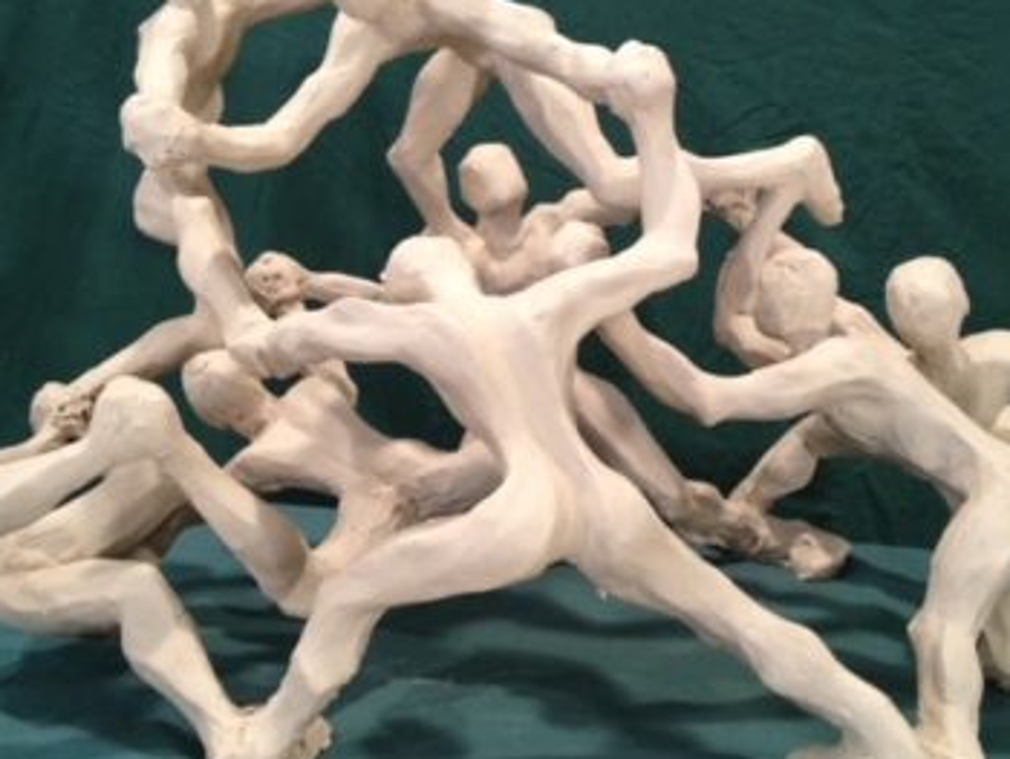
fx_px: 1460
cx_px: 514
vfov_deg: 29.1
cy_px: 348
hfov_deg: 38.2
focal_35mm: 50
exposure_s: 1/20
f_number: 2.4
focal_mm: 4.28
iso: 200
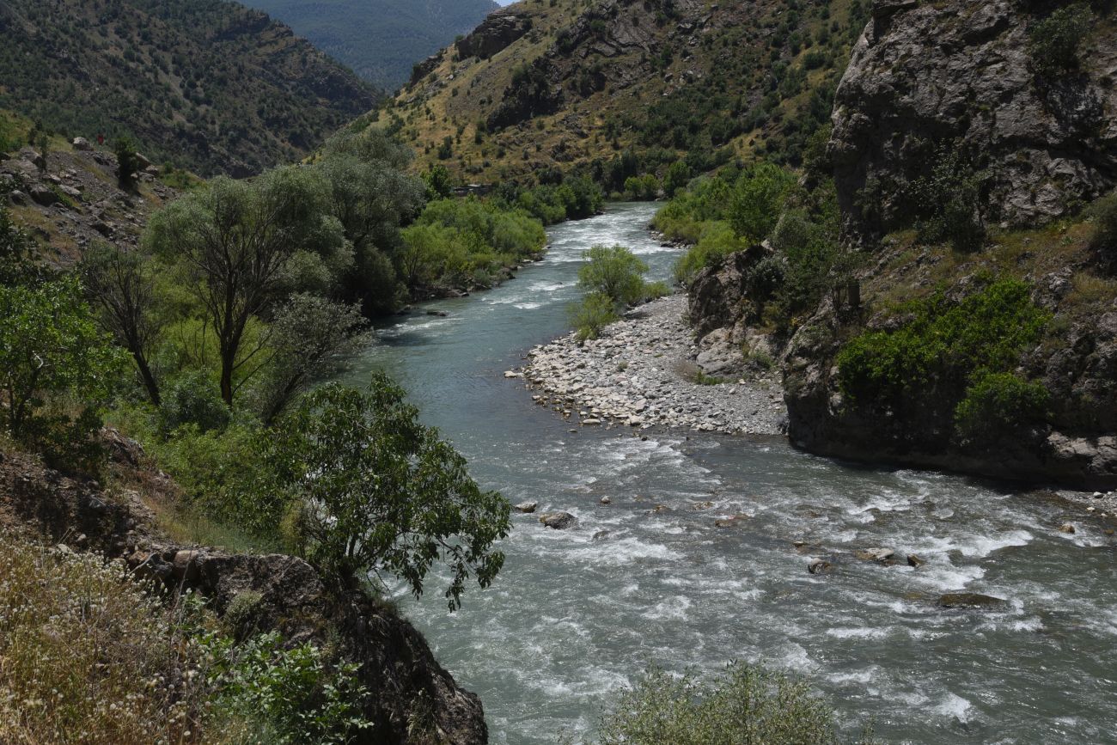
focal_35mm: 32
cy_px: 372
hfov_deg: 58.7
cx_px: 558
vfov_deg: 41.1
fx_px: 993
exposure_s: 1/125
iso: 100
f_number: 14
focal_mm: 32
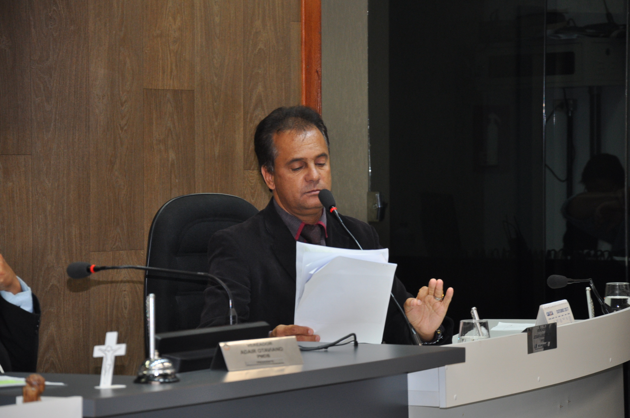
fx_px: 2753
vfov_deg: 8.7
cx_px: 315
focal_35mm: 158
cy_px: 209
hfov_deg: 13.1
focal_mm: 105
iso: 640
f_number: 5.6
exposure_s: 1/60
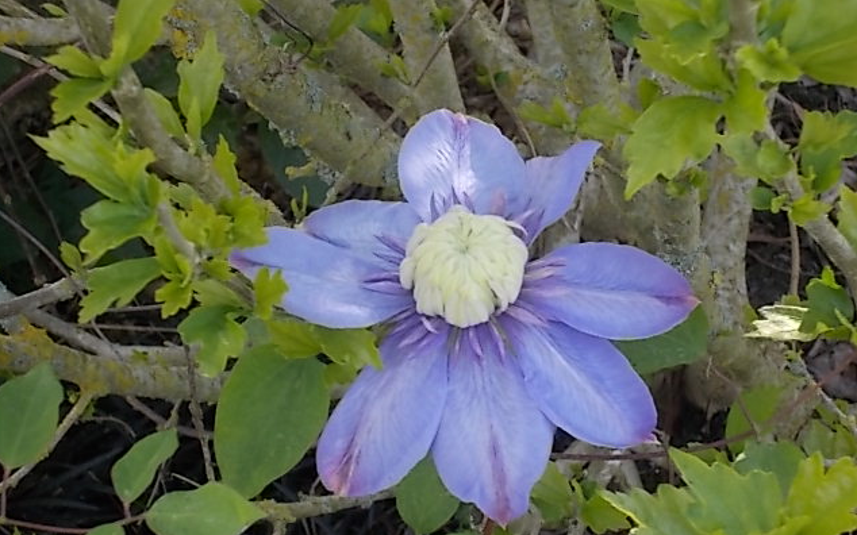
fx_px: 2148
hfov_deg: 22.6
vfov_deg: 14.2
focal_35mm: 92
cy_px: 269
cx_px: 426
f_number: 6.3
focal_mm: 15.4
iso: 100
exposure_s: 1/60
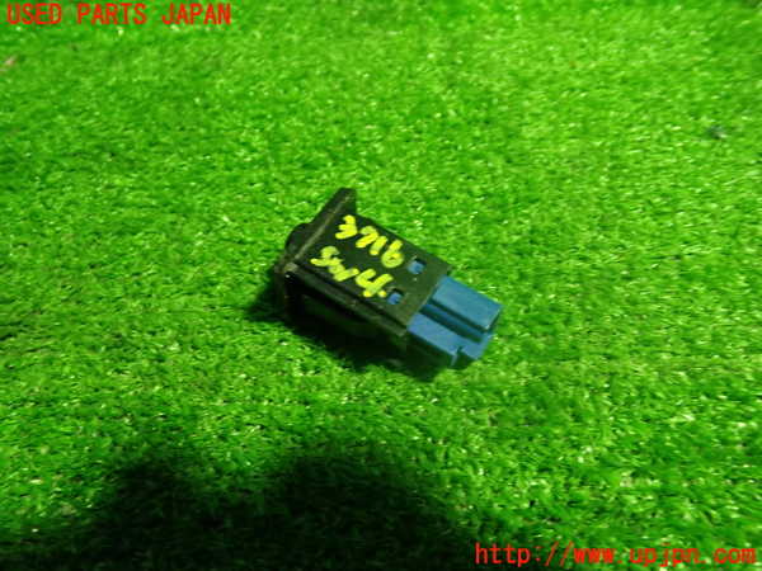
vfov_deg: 46.8
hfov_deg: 60.0
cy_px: 286
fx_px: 660
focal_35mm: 30
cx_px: 381
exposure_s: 1/30
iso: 400
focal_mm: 5.4
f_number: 2.3
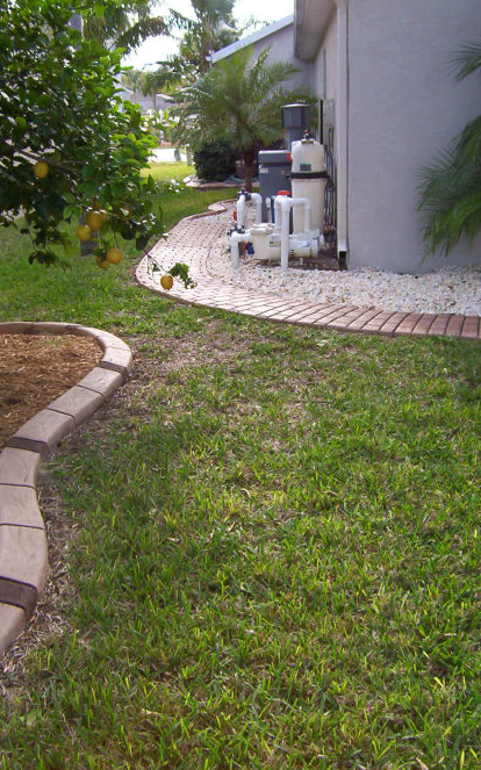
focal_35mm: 39
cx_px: 206
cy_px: 389
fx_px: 819
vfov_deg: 50.4
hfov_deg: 32.7
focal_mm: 5.54
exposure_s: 1/454
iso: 100
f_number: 2.76
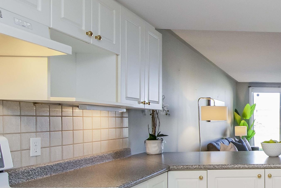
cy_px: 112
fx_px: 265
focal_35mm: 34
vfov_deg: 38.8
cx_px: 302
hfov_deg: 44.2
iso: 800
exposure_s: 1/100
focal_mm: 10
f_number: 6.3
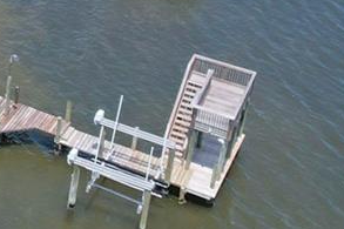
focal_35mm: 120
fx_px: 1146
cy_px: -228
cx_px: -281
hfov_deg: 14.8
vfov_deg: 10.5
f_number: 2.8
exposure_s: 1/1600
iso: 100
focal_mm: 8.38
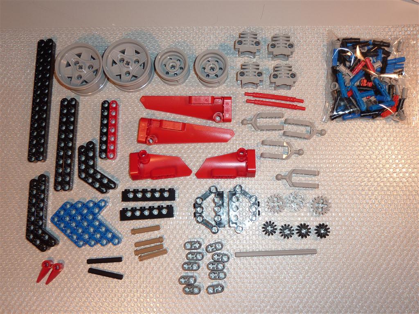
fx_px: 424
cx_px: 210
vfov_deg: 40.7
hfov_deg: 52.6
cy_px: 157
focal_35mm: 35
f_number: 3.5
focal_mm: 5.7
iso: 100
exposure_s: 1/30
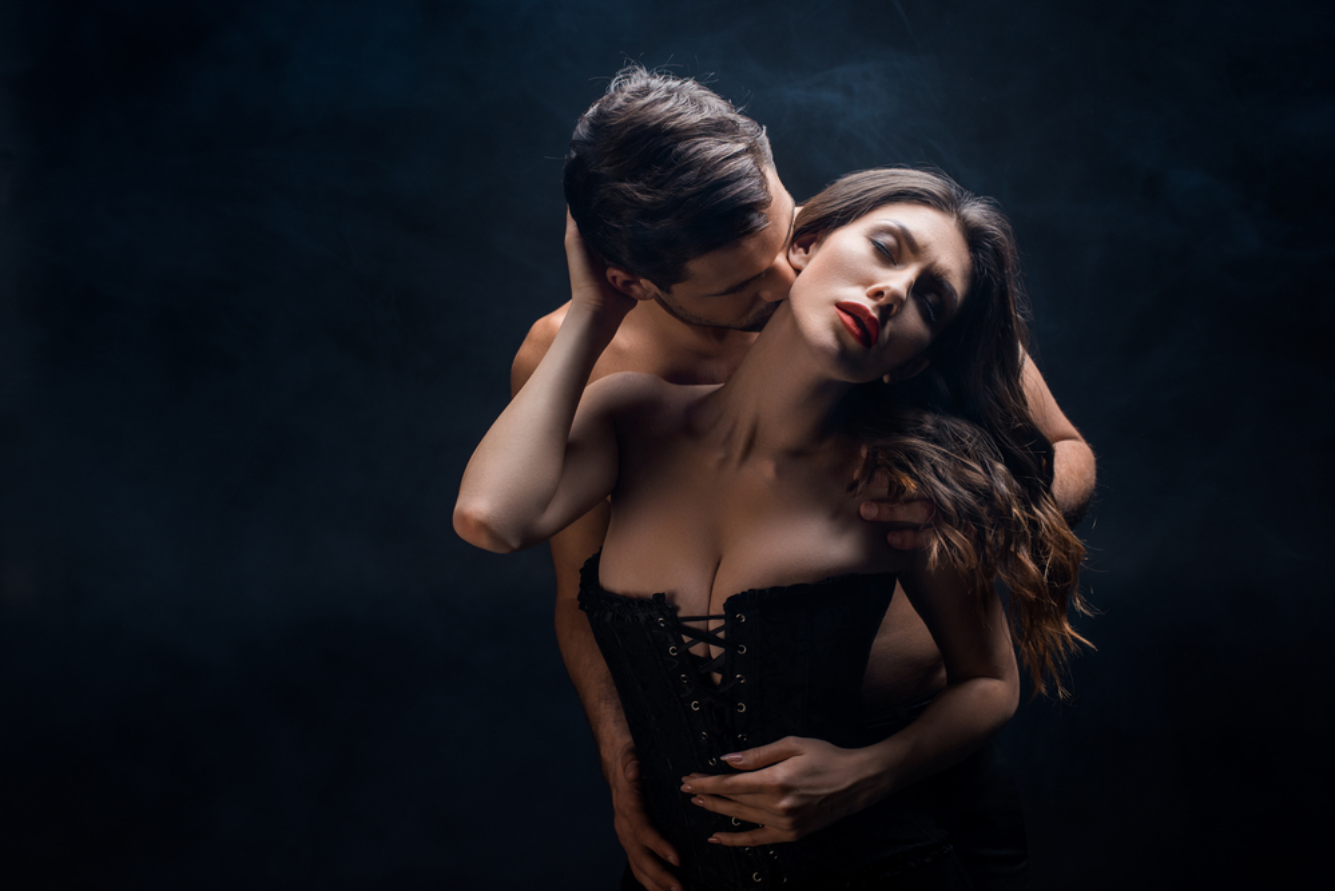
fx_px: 1855
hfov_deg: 39.6
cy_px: 446
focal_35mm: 50
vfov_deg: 27.0
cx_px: 668
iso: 80
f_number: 5.6
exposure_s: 1/200
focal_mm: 50
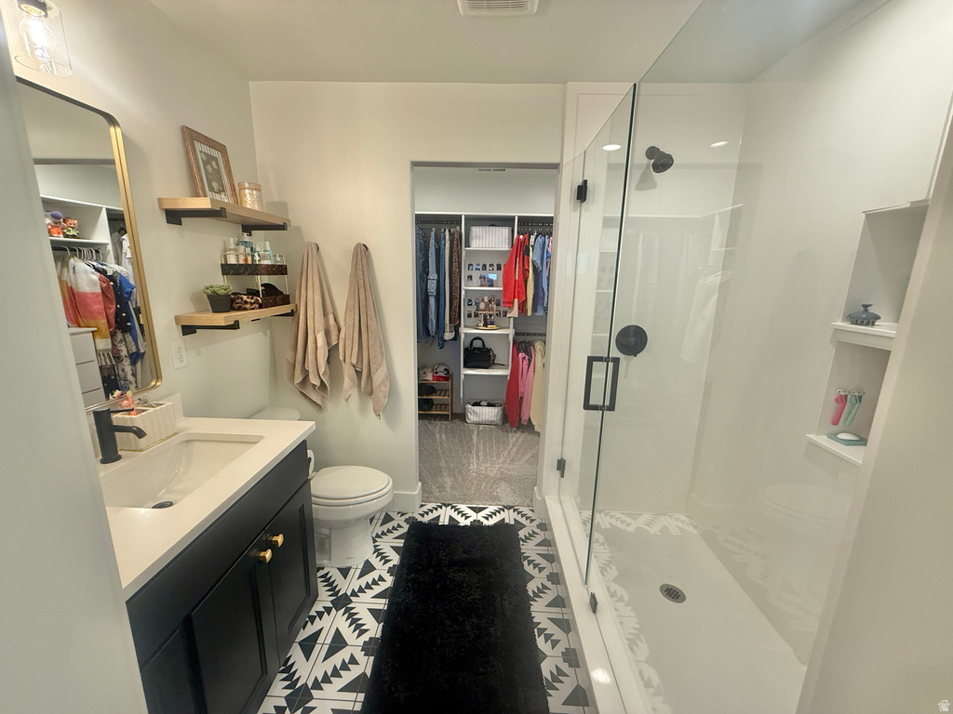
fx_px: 385
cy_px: 357
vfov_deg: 85.7
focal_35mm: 14
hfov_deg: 102.1
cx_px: 476
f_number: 2.2
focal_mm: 2.22
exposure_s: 1/120
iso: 200
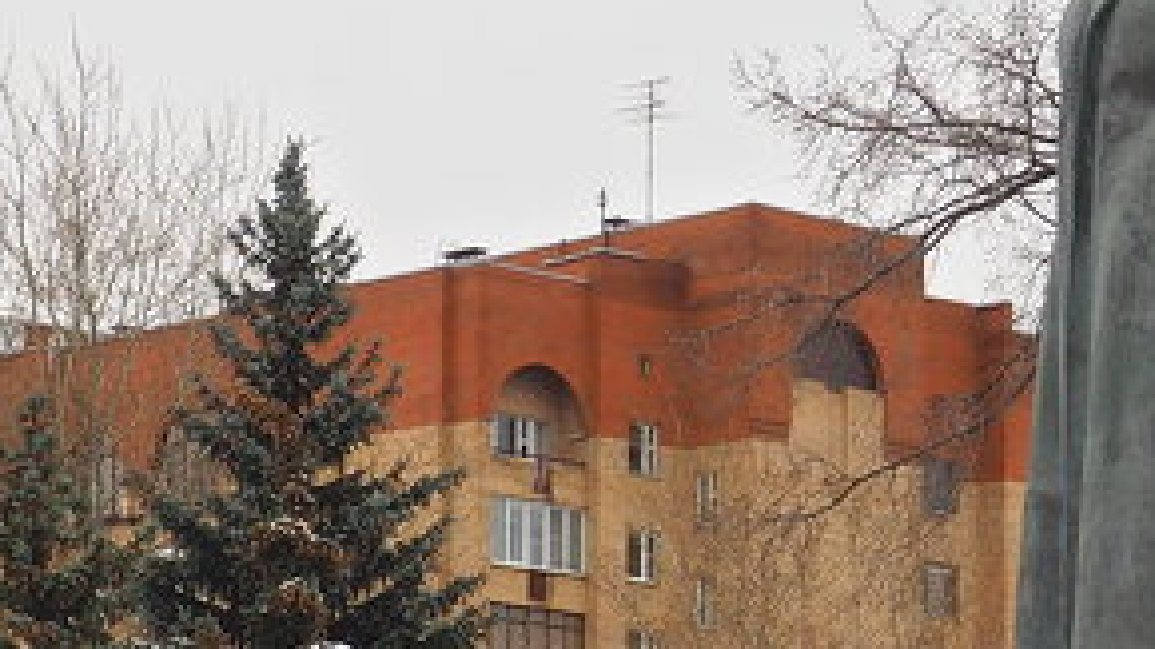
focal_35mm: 225
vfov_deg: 5.4
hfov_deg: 9.5
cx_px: 1231
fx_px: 6890
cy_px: 524
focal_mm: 28
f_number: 7.1
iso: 200
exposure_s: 1/50
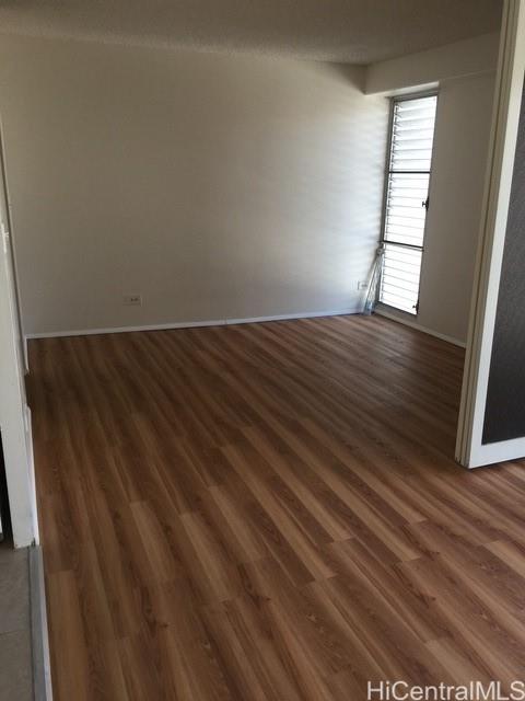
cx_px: 262
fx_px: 586
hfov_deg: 48.2
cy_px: 350
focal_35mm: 29
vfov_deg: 61.7
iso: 32
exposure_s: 1/40
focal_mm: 4.15
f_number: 2.2
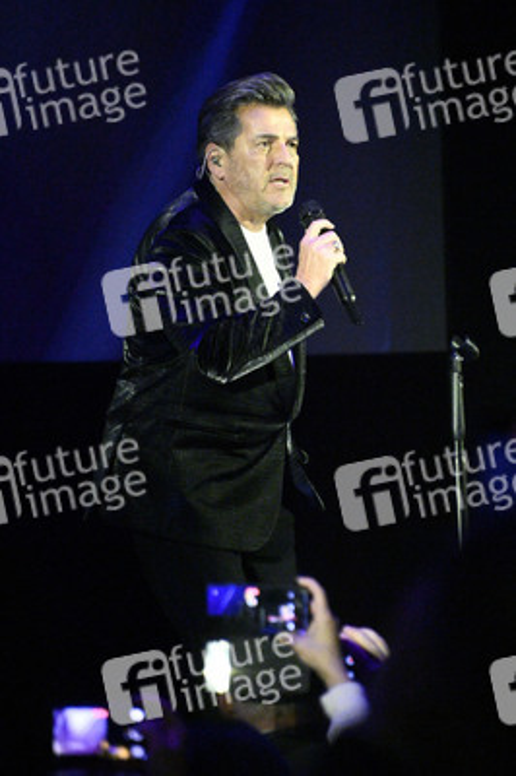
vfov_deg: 6.9
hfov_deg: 4.6
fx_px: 6461
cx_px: 258
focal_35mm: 300
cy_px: 388
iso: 40000
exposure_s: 1/250
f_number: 5.6
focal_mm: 300
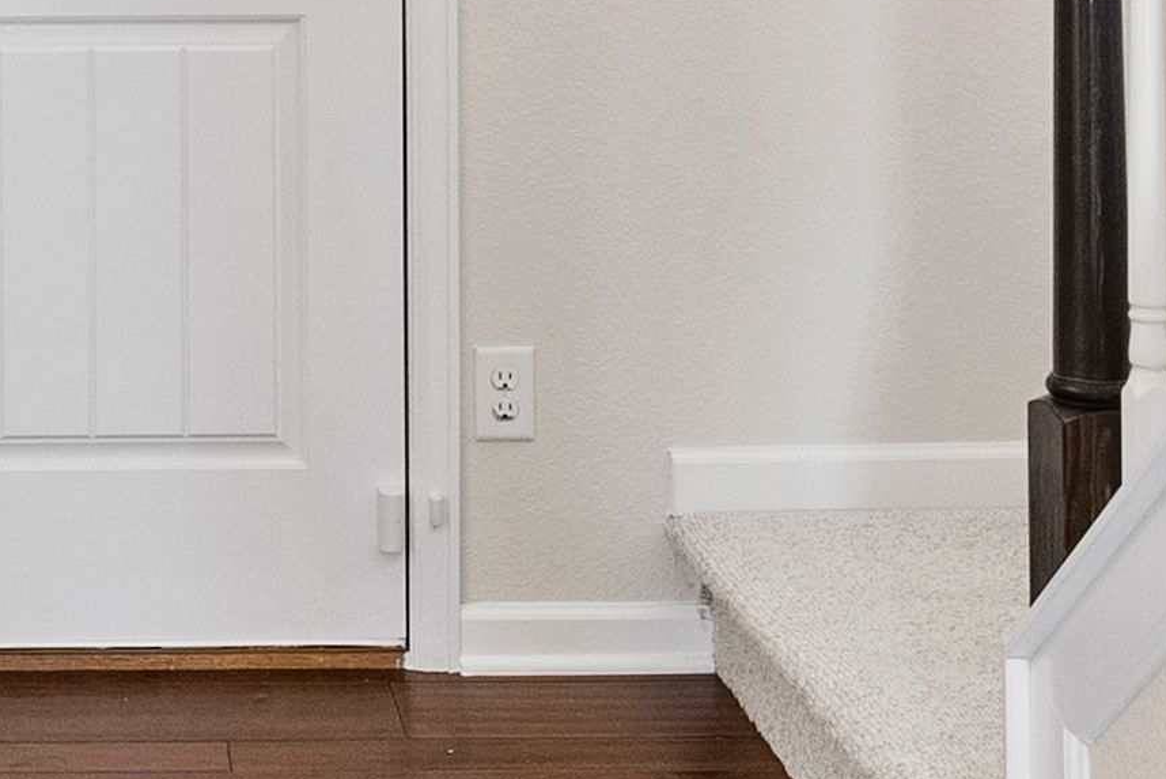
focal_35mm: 84
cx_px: 75
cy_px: -184
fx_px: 2722
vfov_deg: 15.6
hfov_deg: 23.4
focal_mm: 17
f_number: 8
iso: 640
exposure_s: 1/8
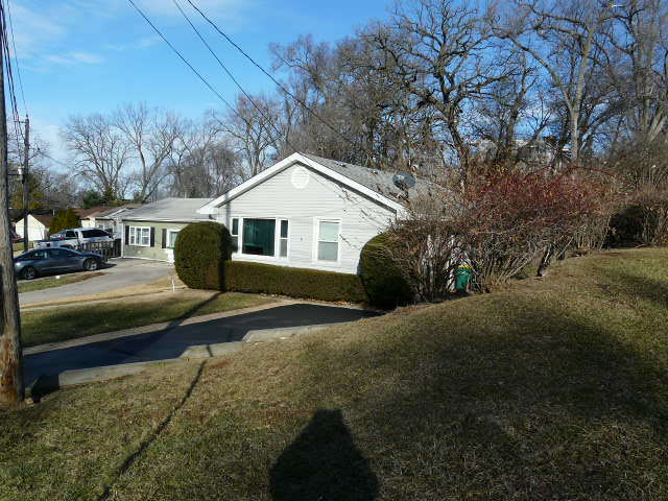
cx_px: 334
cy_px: 250
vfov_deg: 49.7
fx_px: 540
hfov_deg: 63.4
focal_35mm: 28
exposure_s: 1/400
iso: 100
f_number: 5.6
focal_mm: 4.6
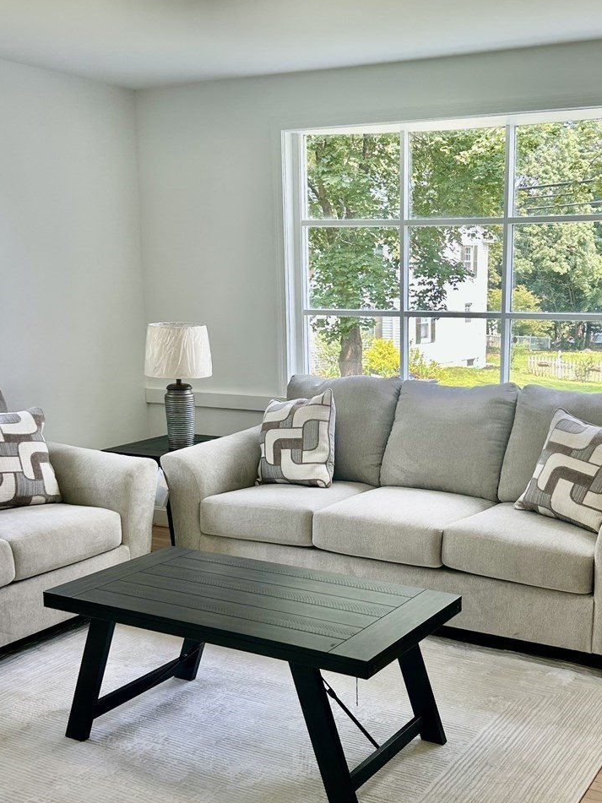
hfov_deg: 34.1
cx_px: 389
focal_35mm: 42
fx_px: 974
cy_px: 448
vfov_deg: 44.7
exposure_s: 1/246
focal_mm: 5.7
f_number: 1.5
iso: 40
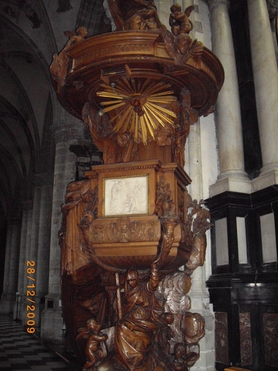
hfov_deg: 37.7
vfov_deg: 49.0
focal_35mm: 38
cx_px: 139
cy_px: 186
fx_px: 407
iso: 800
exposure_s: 1/40
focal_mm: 7.9
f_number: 2.8
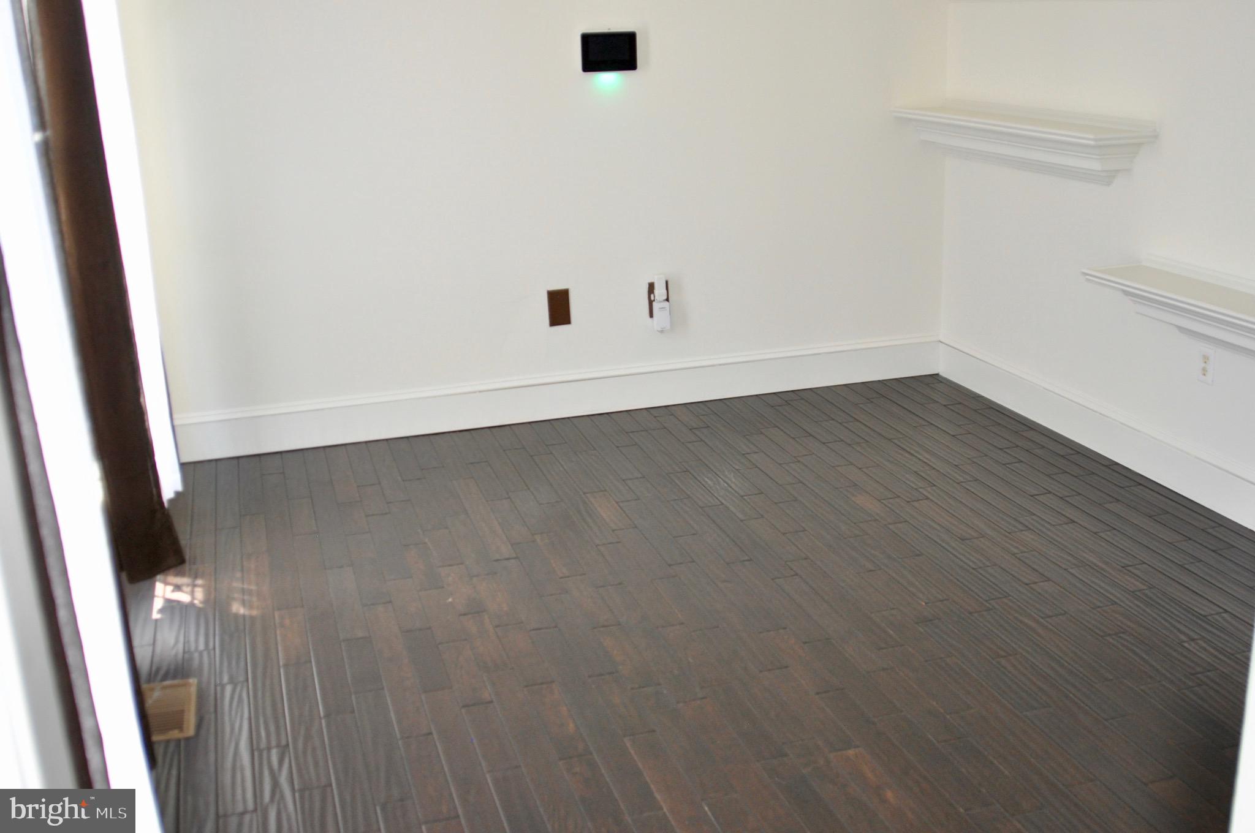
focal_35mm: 36
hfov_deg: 53.2
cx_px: 628
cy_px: 416
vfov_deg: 36.8
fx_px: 1253
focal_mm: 24
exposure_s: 1/60
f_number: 2.8
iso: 800
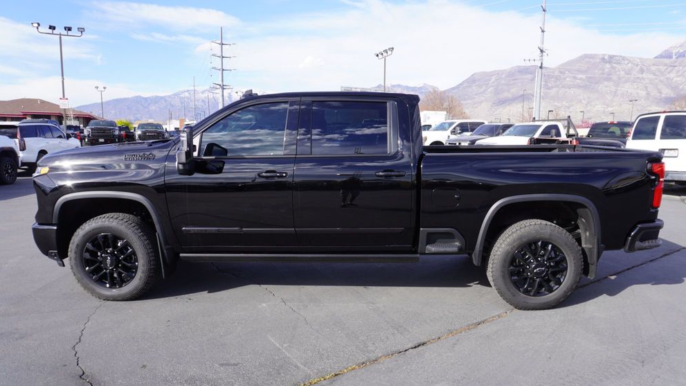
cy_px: 213
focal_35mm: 26
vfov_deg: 44.3
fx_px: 473
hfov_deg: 71.9
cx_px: 342
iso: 100
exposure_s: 1/125
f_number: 8
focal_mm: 16
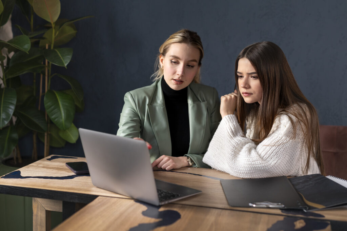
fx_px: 482
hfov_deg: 39.6
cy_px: 116
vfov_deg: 26.9
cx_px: 174
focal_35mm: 50
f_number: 2.2
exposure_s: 1/60
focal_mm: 50
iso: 400
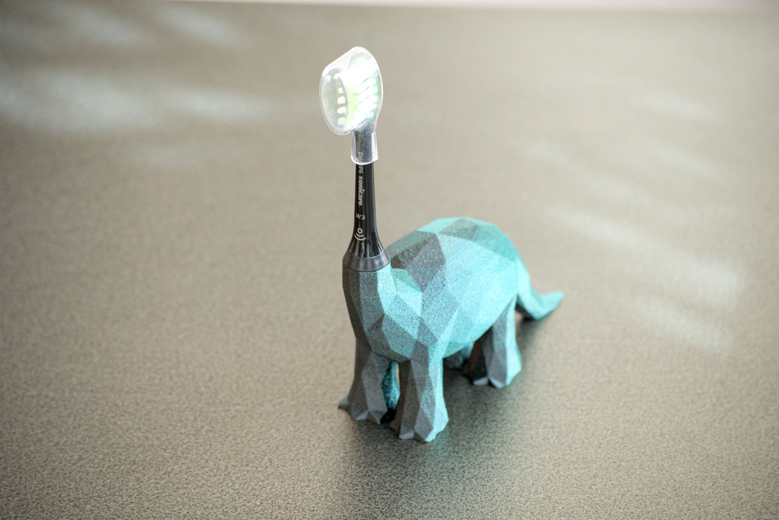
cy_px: 260
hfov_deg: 14.4
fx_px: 3074
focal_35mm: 142
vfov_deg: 9.7
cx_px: 390
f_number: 4.2
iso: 900
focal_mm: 95
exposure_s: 1/125
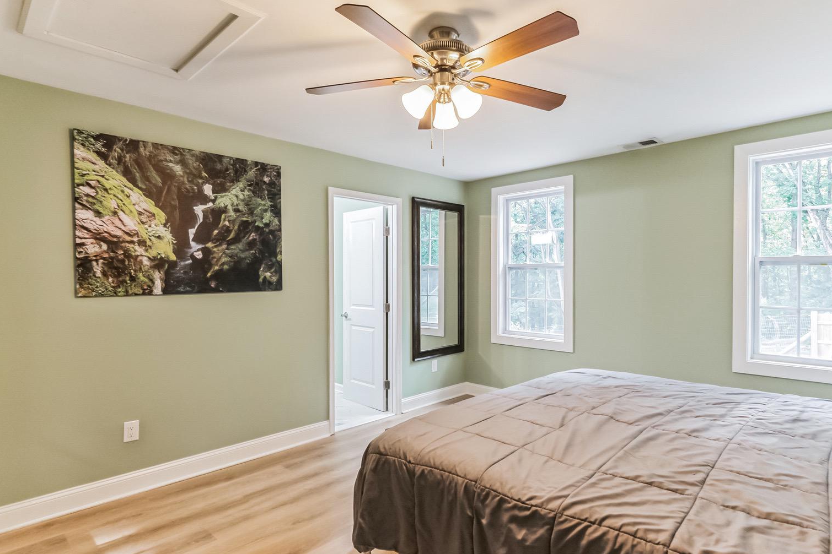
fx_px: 439
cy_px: 287
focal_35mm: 19
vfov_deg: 64.5
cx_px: 440
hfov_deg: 86.8
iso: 400
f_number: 8
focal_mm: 14
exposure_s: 1/15
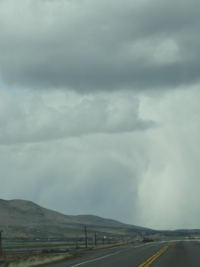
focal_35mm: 228
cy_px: 133
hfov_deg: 6.5
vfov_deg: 8.7
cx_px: 160
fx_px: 1757
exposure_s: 1/1000
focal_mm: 30.5
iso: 100
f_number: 5.2
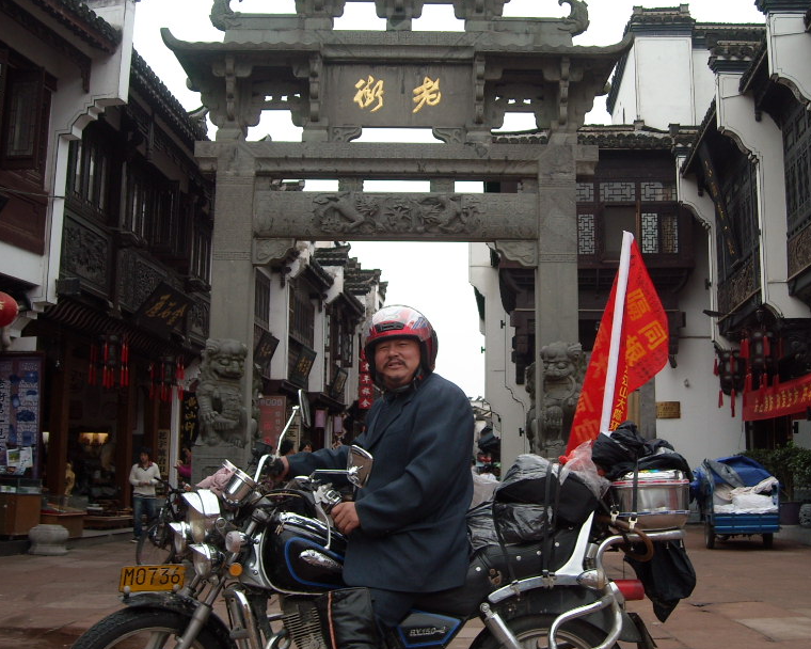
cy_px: 286
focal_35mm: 46
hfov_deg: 40.3
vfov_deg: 32.7
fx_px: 1104
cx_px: 457
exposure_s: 1/100
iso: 64
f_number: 2.8
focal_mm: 5.7
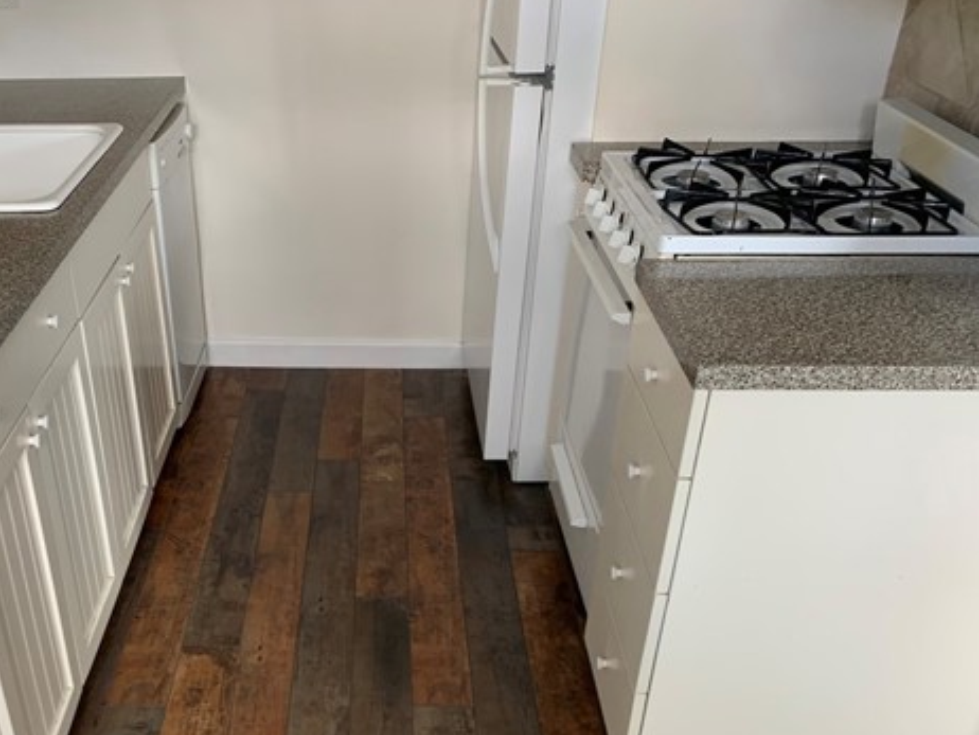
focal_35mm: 36
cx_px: 335
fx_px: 1019
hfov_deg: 50.5
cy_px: 483
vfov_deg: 39.3
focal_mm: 4.25
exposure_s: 1/69
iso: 100
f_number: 1.8
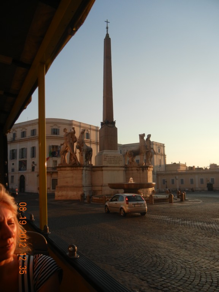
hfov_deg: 46.8
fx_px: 253
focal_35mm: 30
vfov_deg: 60.0
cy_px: 146
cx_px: 110
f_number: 3.5
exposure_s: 1/697
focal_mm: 5.4
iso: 160
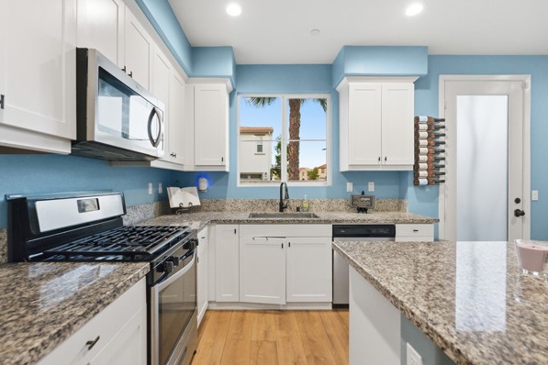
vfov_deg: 77.3
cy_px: 192
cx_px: 261
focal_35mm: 15
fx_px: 228
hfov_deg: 100.3
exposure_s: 1/320
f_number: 5
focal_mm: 14
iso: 1000
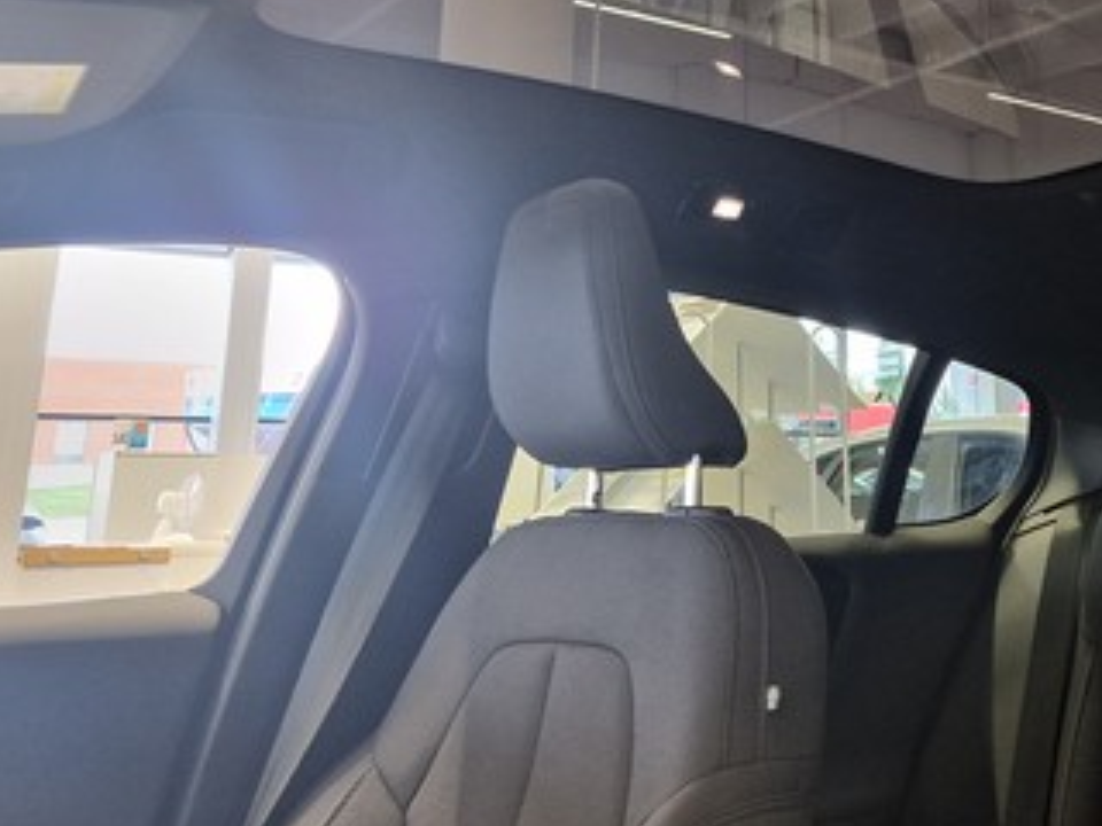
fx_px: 1464
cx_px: 854
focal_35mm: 46
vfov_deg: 30.2
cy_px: 89
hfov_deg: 39.9
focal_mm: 5.4
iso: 250
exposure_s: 1/40
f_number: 1.8
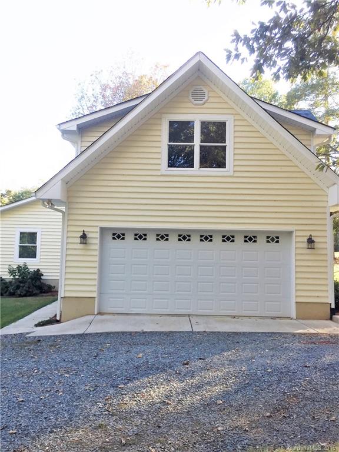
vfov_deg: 61.7
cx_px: 170
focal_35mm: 29
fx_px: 379
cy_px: 226
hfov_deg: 48.2
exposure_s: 1/425
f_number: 2.2
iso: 32
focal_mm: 4.15
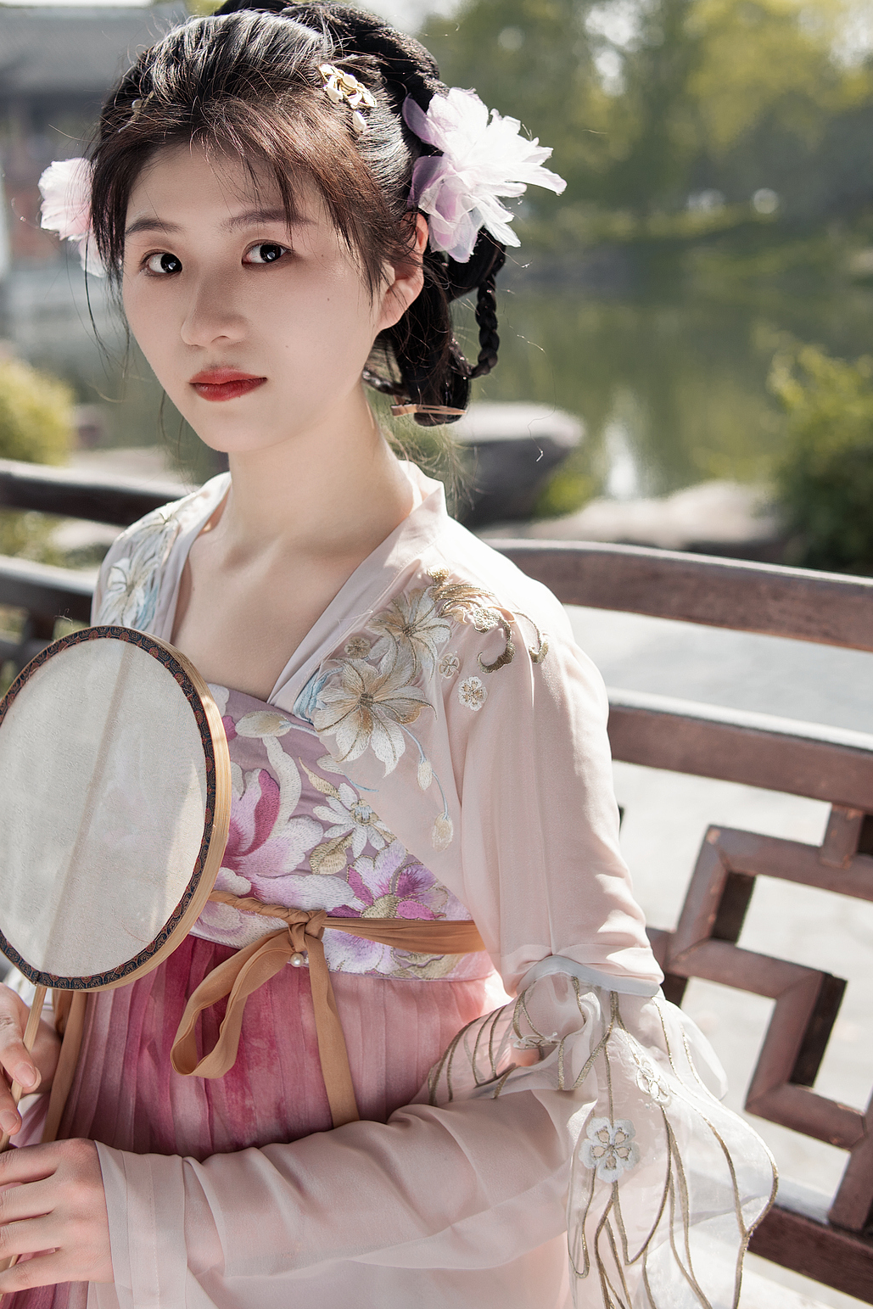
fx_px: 2036
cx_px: 409
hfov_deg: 24.2
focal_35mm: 56
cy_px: 536
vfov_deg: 35.5
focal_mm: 30
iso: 100
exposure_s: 1/800
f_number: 2.2
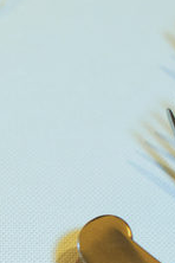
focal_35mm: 203
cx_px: -167
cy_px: 265
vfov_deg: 10.1
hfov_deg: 6.6
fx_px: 1480
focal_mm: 50
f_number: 2.8
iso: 3200
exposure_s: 1/125
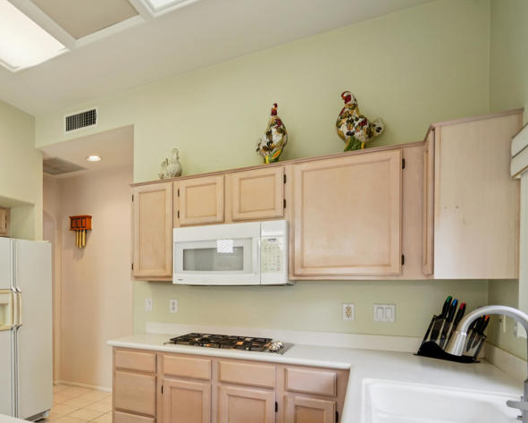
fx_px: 406
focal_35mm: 26
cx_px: 87
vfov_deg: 53.6
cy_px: 290
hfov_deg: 59.4
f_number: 8
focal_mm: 16
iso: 320
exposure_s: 1/30
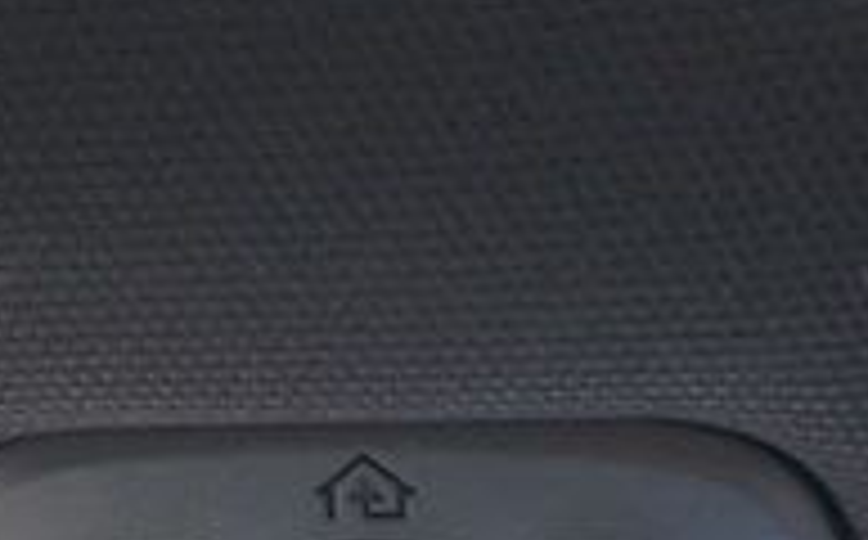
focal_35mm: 130
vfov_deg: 9.9
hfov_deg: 16.0
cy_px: 652
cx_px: 256
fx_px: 3071
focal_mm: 16
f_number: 4
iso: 1600
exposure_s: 1/60
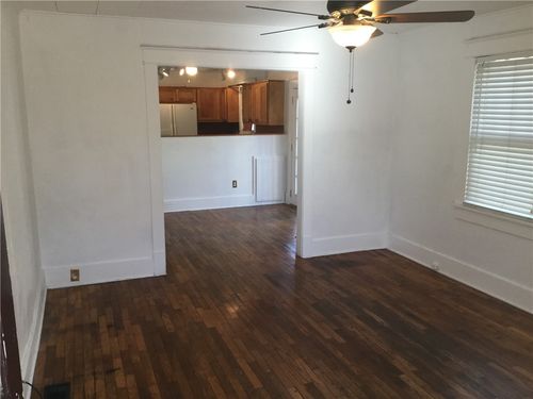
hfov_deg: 58.4
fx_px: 477
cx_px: 266
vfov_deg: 45.4
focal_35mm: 31
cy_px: 200
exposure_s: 1/40
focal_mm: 3.3
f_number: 2.4
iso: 32
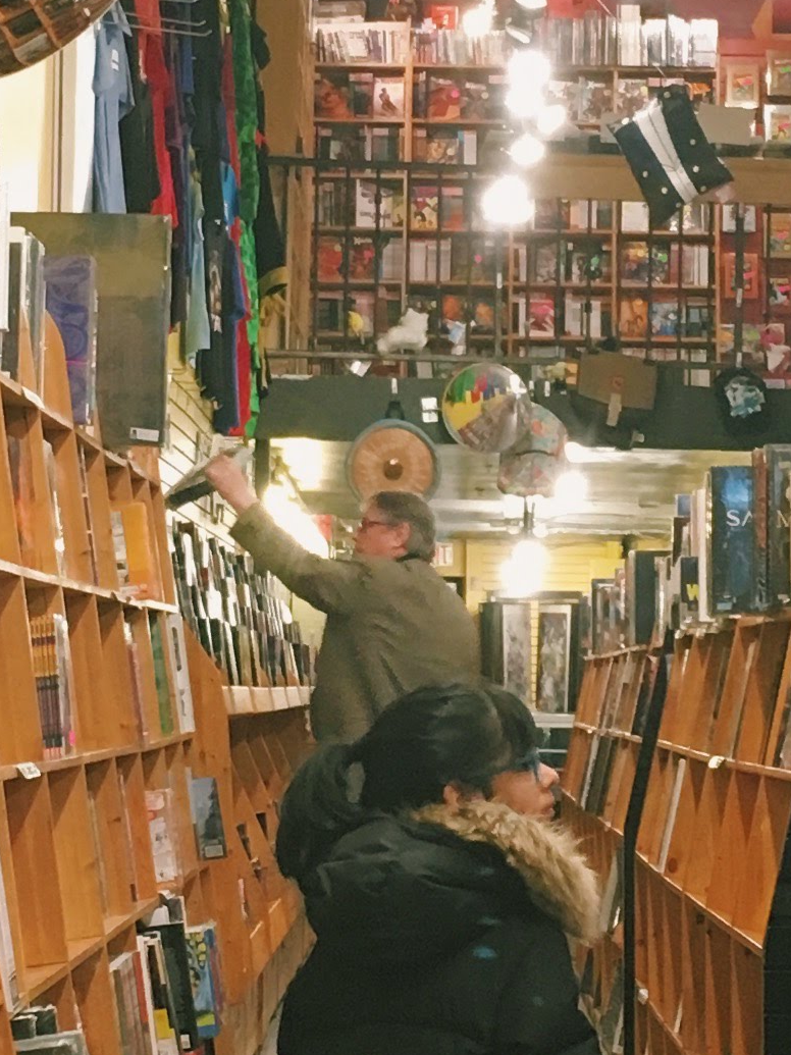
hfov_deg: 13.1
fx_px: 3444
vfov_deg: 17.4
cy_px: 498
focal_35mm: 113
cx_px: 428
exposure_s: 1/30
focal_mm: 4.15
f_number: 2.2
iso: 160
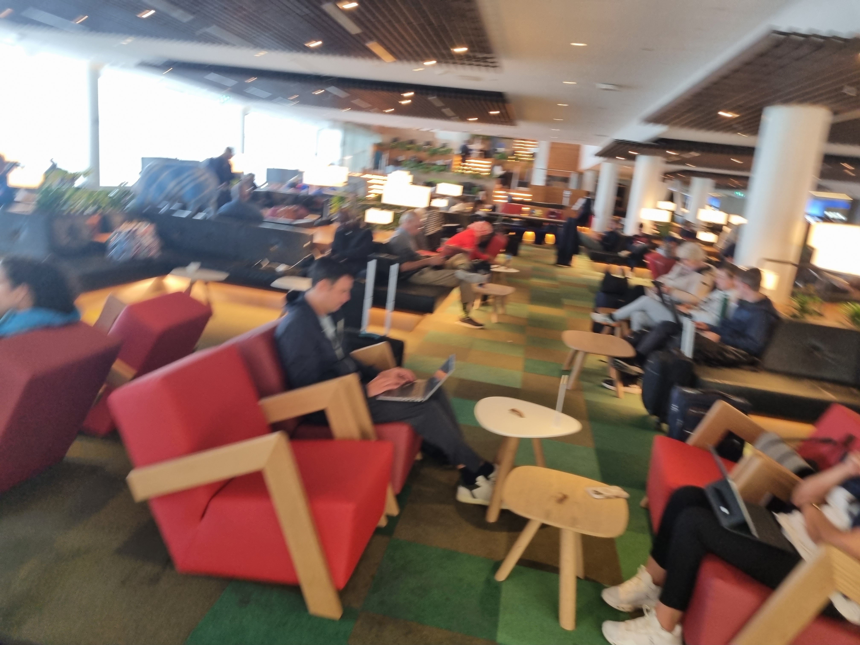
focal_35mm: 26
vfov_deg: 53.1
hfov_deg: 67.3
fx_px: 646
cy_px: 322
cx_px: 430
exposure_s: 1/50
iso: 200
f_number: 1.8
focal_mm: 5.4
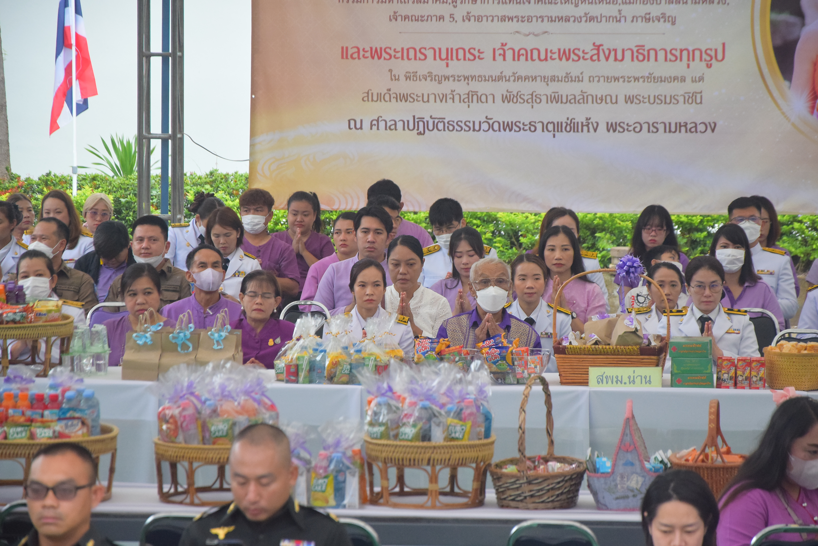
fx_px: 3579
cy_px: 273
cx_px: 409
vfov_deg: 8.7
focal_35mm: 158
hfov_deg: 13.0
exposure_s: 1/640
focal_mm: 105
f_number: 6.3
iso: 2000
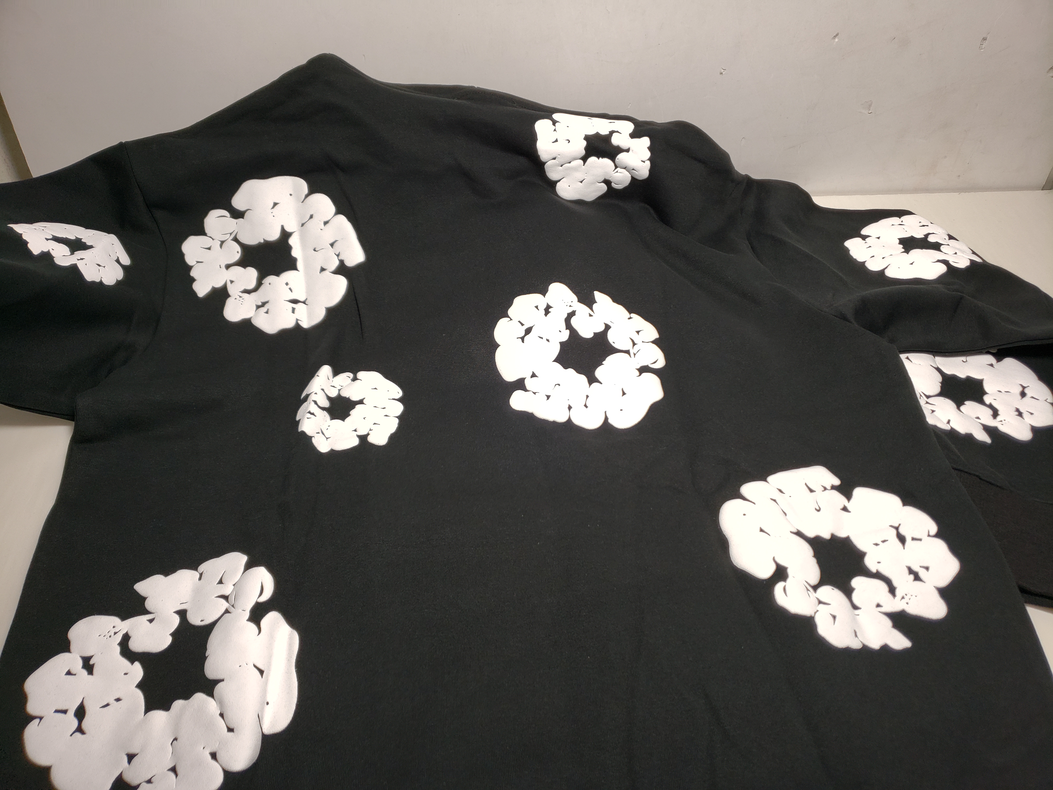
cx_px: 526
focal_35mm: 26
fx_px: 791
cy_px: 395
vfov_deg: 53.1
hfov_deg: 67.3
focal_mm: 4.3
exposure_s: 1/290
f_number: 1.5
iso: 50
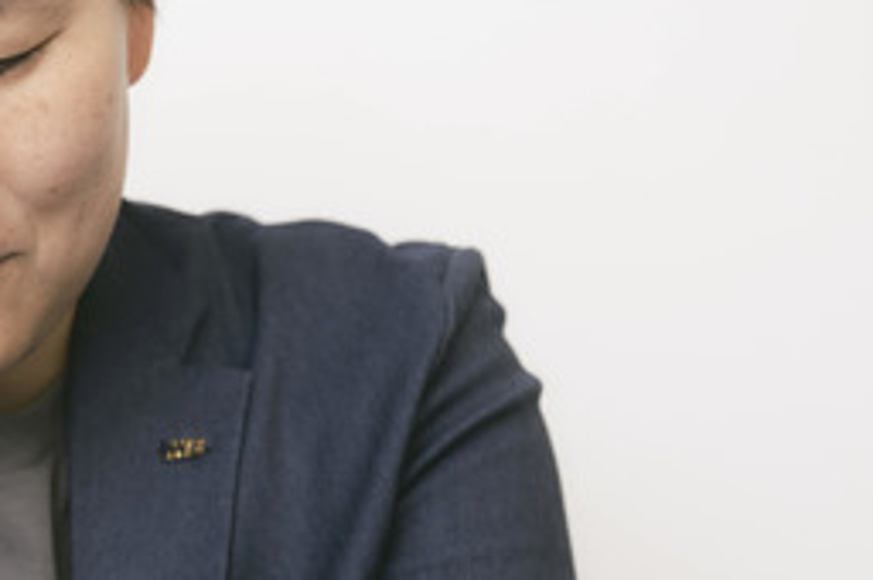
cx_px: -133
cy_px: 682
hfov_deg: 14.7
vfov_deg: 9.9
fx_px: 3294
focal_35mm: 136
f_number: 3.2
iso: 1000
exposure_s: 1/160
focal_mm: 55
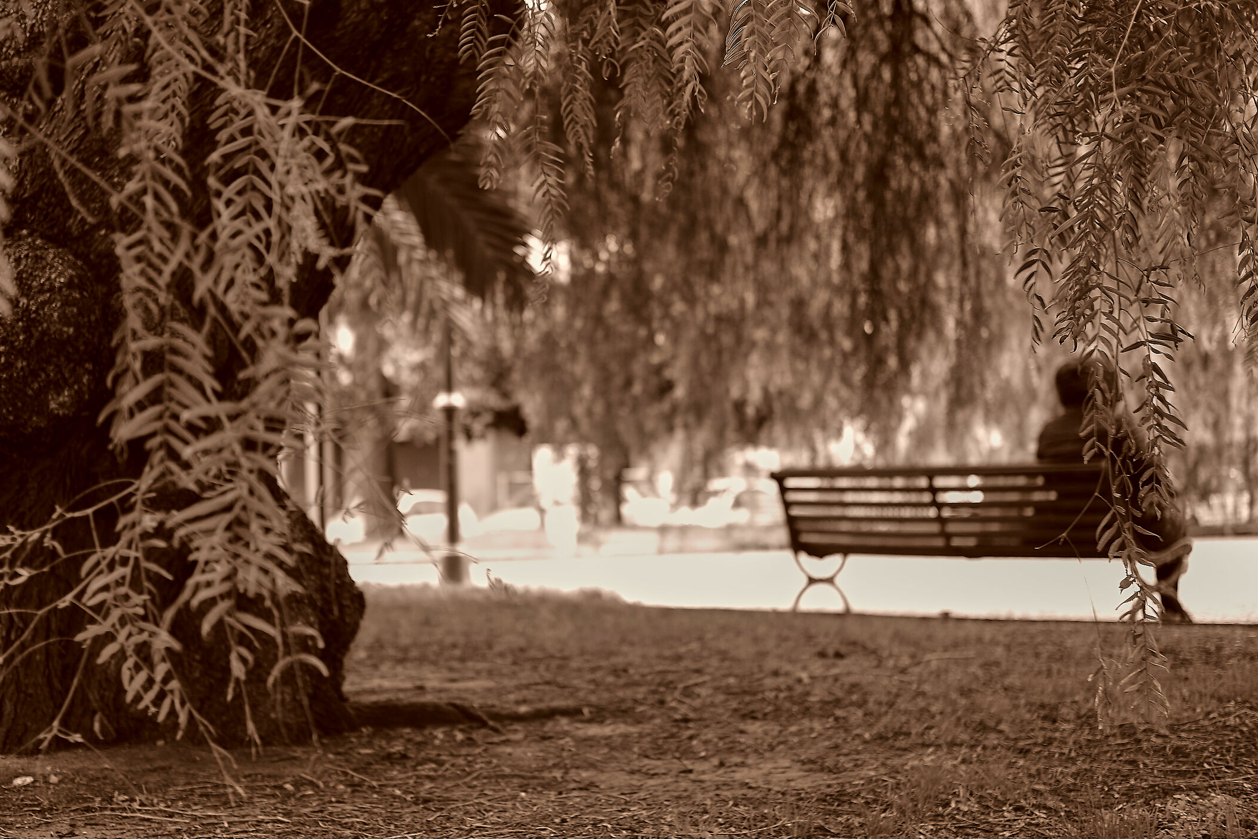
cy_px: 431
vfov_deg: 22.6
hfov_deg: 33.4
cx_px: 576
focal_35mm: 60
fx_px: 2096
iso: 100
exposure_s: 1/60
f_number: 2
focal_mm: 35
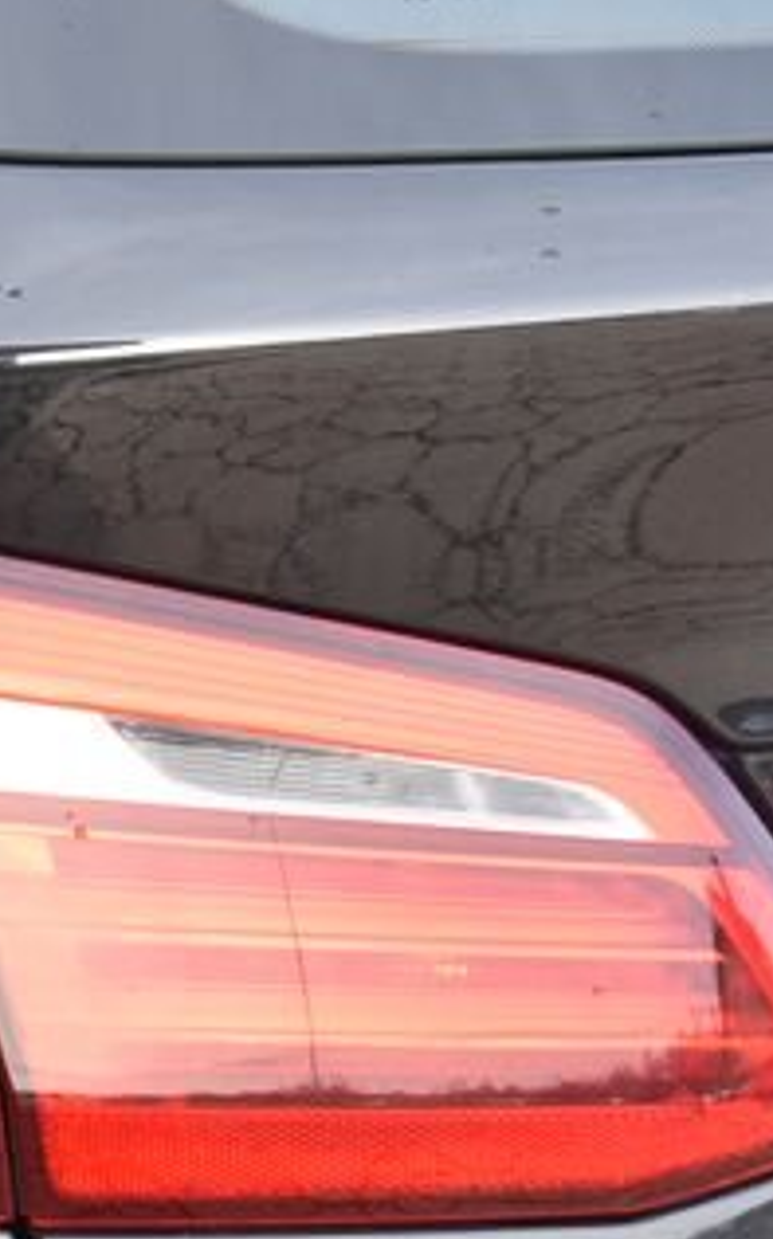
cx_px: -946
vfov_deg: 10.2
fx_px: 6923
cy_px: 612
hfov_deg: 6.2
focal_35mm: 205
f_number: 5.6
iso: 500
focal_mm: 62
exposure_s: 1/125
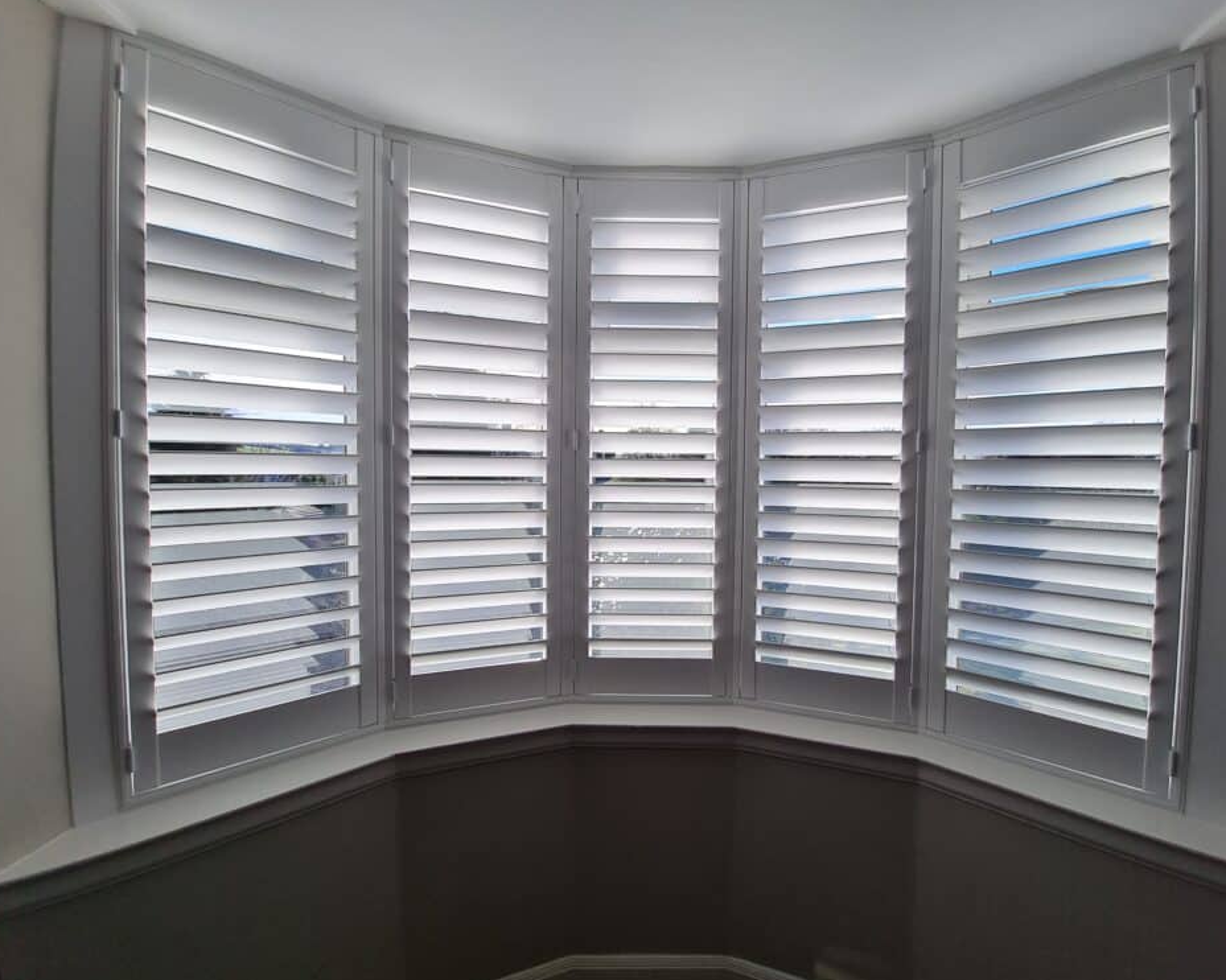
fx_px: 508
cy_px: 482
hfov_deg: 100.7
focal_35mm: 14
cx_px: 638
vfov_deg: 88.0
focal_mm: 1.74
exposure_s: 1/396
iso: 50
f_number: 2.2
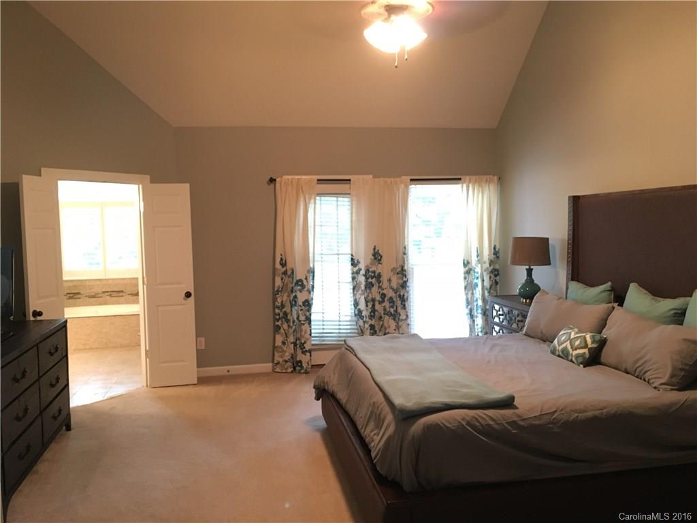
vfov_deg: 48.2
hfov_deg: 61.7
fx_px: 584
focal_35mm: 29
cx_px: 348
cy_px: 262
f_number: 2.2
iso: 400
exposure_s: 1/15
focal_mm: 4.15
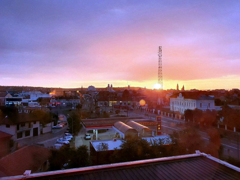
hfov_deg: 67.3
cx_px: 120
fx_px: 180
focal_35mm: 26
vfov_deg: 53.1
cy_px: 90
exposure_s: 1/100
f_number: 2.4
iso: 80
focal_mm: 4.32
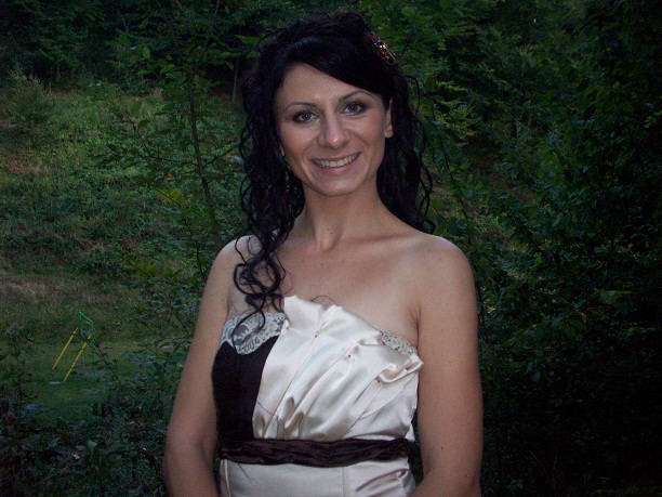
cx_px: 331
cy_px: 248
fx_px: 708
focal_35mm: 37
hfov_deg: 50.1
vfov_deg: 38.7
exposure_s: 1/64
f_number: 2.8
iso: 200
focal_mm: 6.2
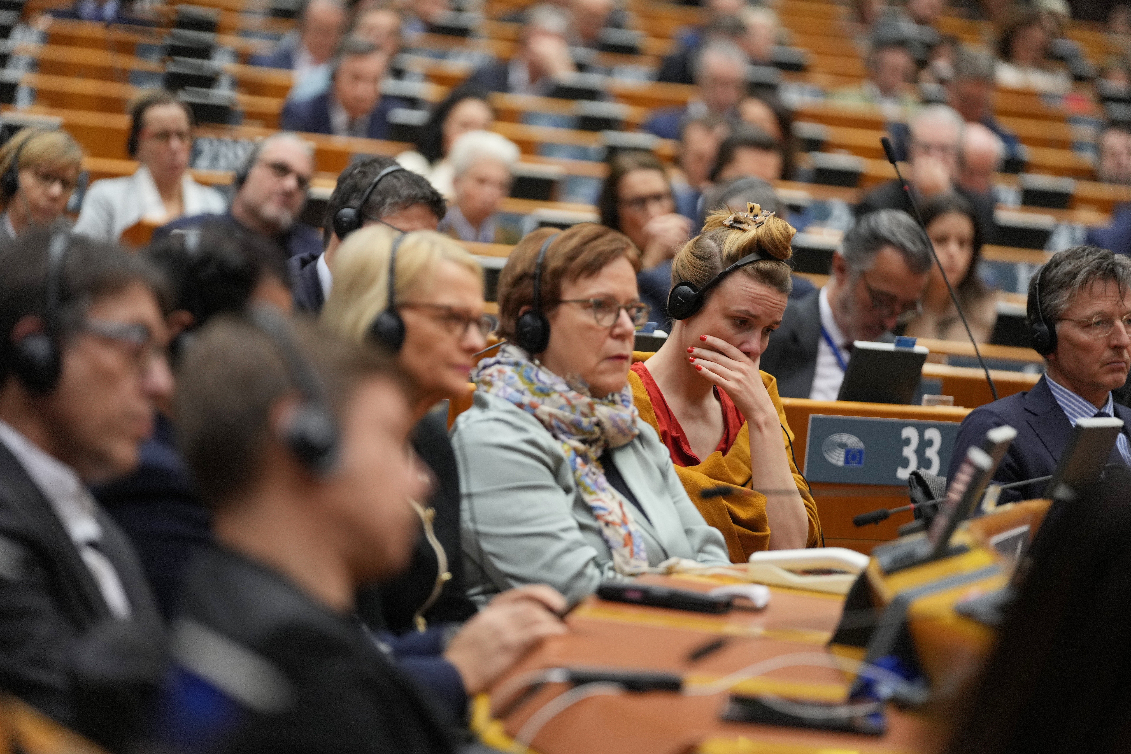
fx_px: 5780
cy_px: 377
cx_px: 566
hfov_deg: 11.2
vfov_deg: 7.5
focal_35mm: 184
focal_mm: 184
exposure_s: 1/640
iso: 1600
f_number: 2.8
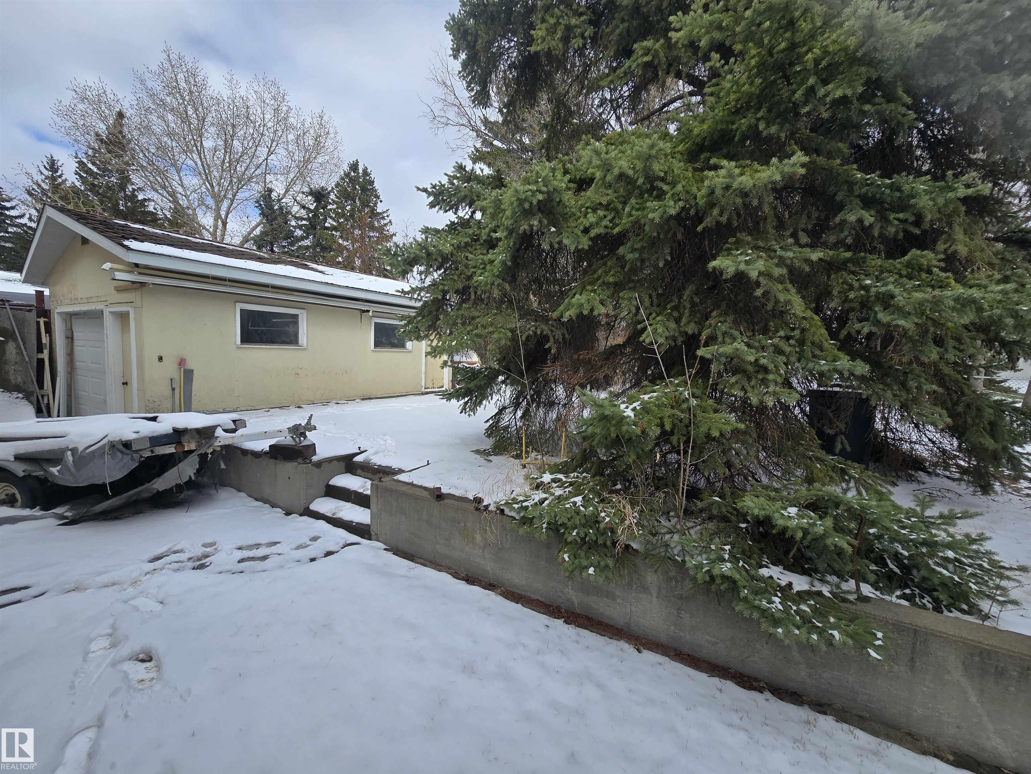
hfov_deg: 106.2
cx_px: 516
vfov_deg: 89.9
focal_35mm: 13
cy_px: 387
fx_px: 387
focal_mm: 2.2
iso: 50
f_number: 2.2
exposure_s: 1/1293
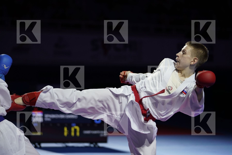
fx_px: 812
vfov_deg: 10.9
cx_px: 116
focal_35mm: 126
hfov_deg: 16.3
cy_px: 78
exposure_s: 1/1000
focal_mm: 126
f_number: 2.8
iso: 1250
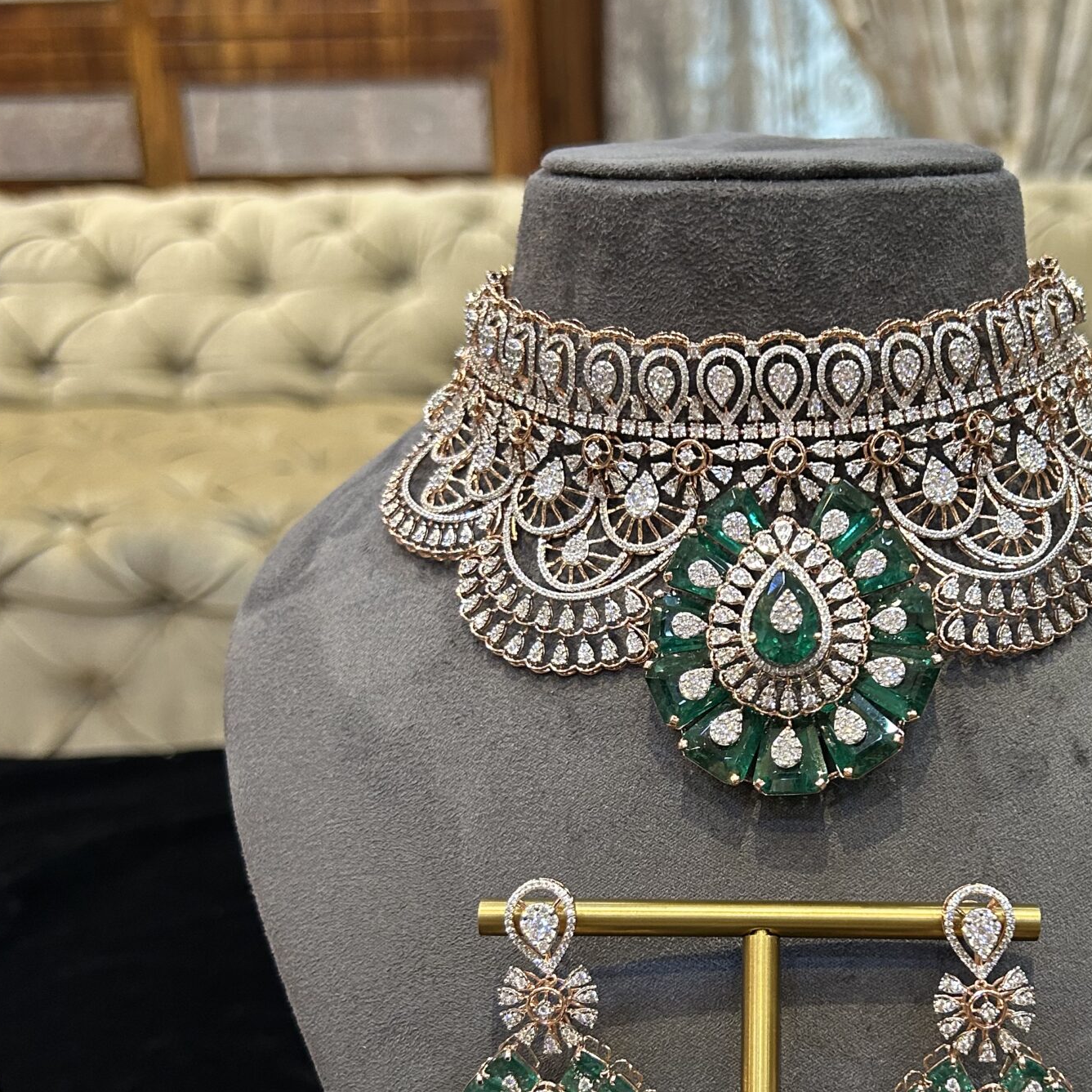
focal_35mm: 44
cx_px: 760
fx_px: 1570
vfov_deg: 37.9
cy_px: 727
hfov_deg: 37.8
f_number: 1.5
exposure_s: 1/50
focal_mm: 5.7
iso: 160
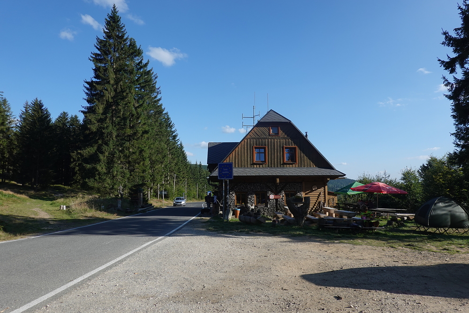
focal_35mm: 24
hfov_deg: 73.7
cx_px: 234
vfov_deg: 53.1
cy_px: 156
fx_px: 313
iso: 125
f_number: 2.8
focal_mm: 9
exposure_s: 1/1600
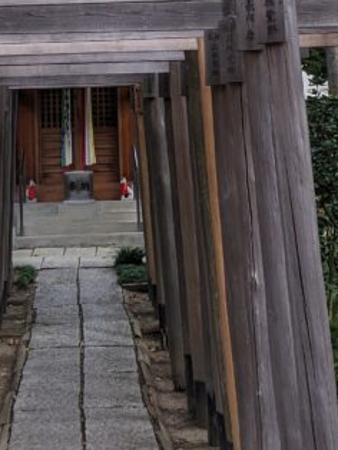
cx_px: 72
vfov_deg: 21.7
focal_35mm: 88
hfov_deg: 16.7
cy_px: 40
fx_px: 1144
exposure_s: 1/734
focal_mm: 4.44
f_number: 1.8
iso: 49
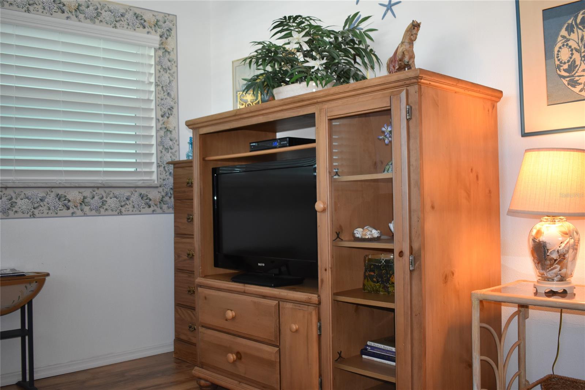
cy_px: 195
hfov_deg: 55.1
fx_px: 560
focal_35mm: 34
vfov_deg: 38.3
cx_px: 292
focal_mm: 23
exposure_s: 1/125
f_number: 3.8
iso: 800
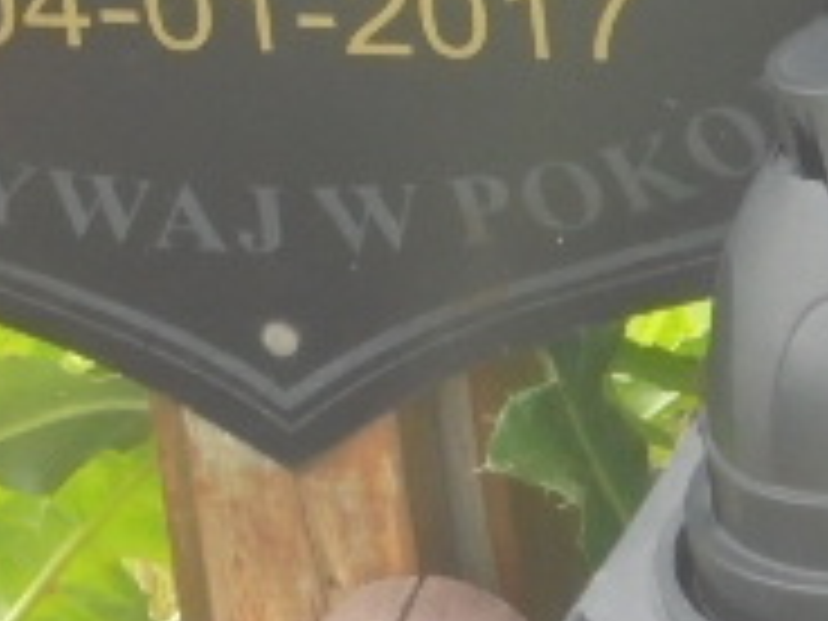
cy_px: -378
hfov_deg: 3.6
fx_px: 13012
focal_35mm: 544
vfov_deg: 2.7
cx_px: 220
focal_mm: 27.6
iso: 320
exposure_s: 1/125
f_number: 6.5
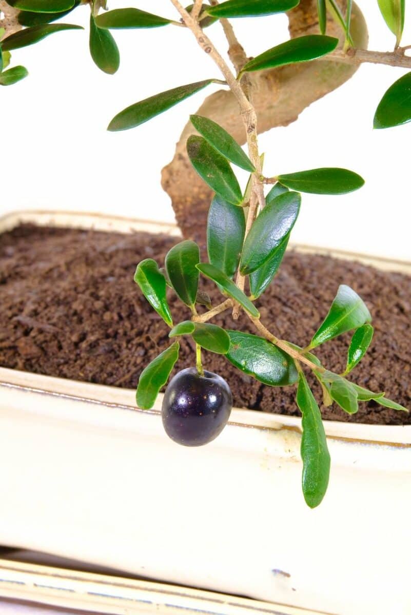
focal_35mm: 181
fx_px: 3097
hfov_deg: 7.6
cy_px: 308
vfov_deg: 11.4
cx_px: 206
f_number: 11
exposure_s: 1/15
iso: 800
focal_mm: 120.6
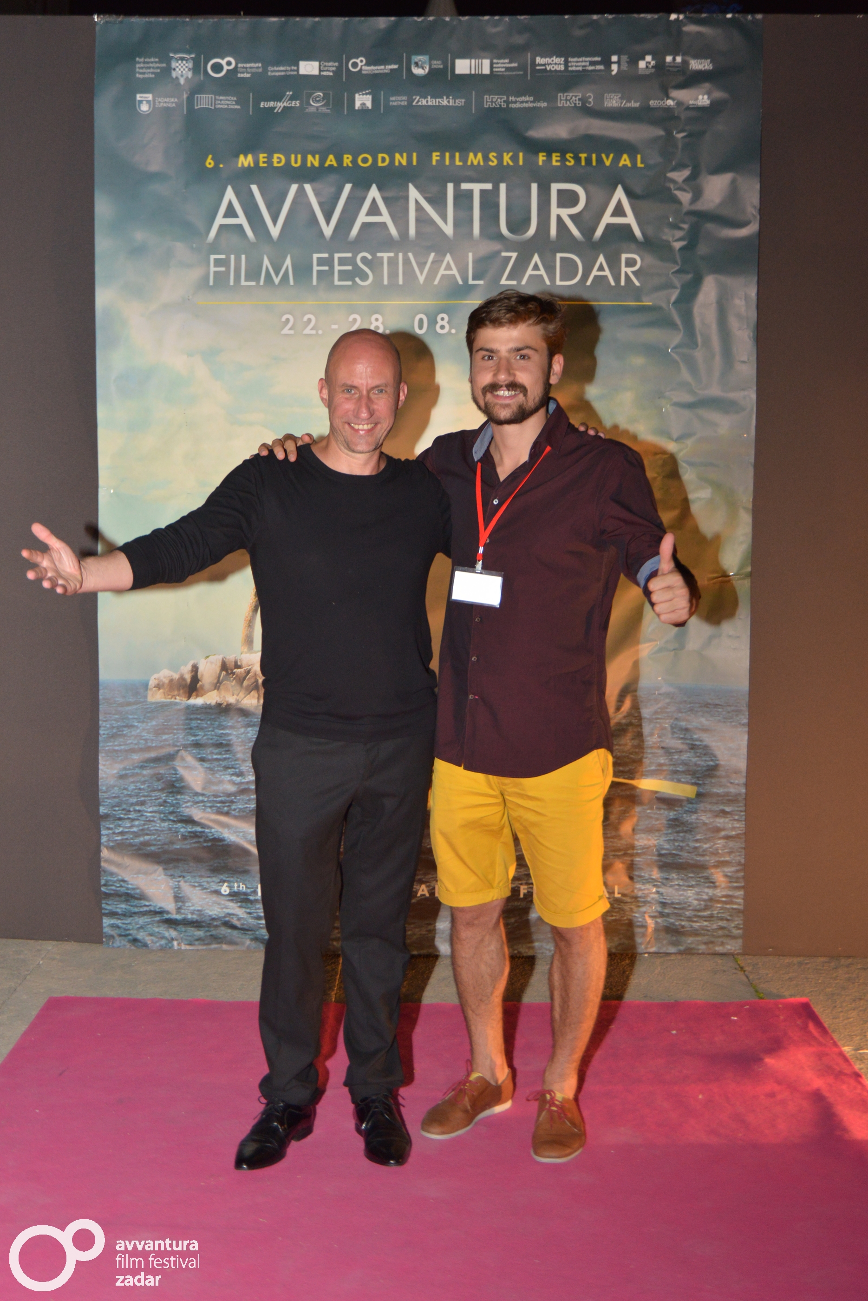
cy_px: 650
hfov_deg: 28.1
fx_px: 1734
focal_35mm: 48
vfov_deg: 41.1
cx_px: 434
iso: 2000
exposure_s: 1/125
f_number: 6.3
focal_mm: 48
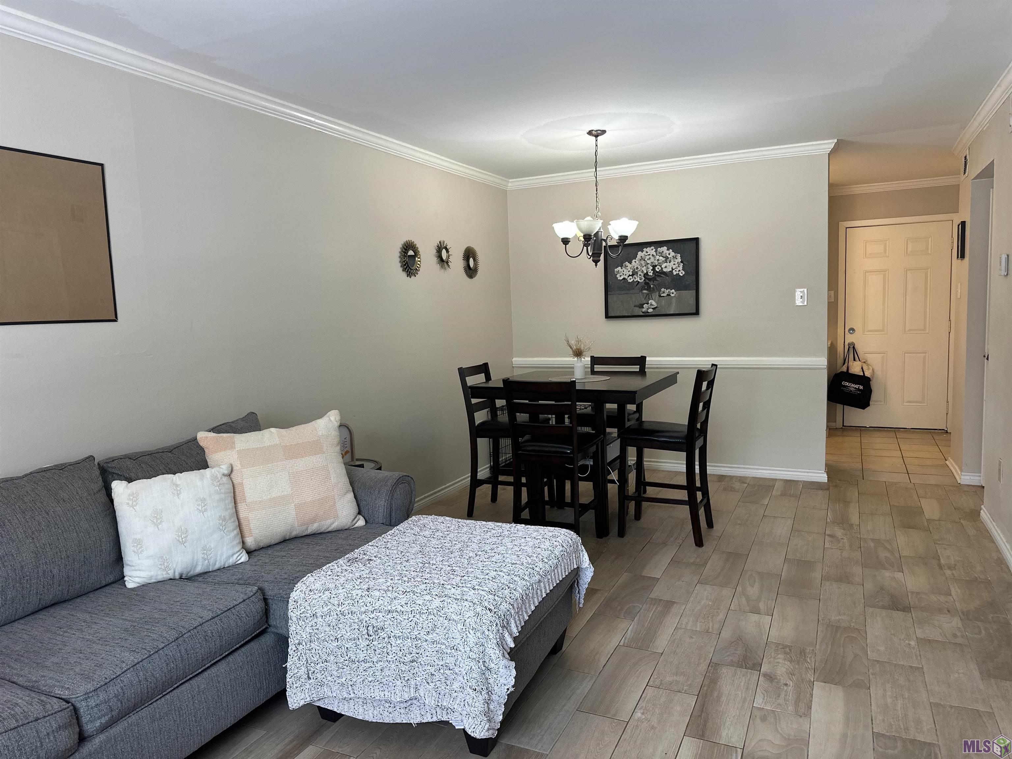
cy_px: 380
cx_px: 506
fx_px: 702
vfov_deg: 56.8
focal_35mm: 24
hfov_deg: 71.6
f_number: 1.78
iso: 160
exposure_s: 1/120
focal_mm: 6.86
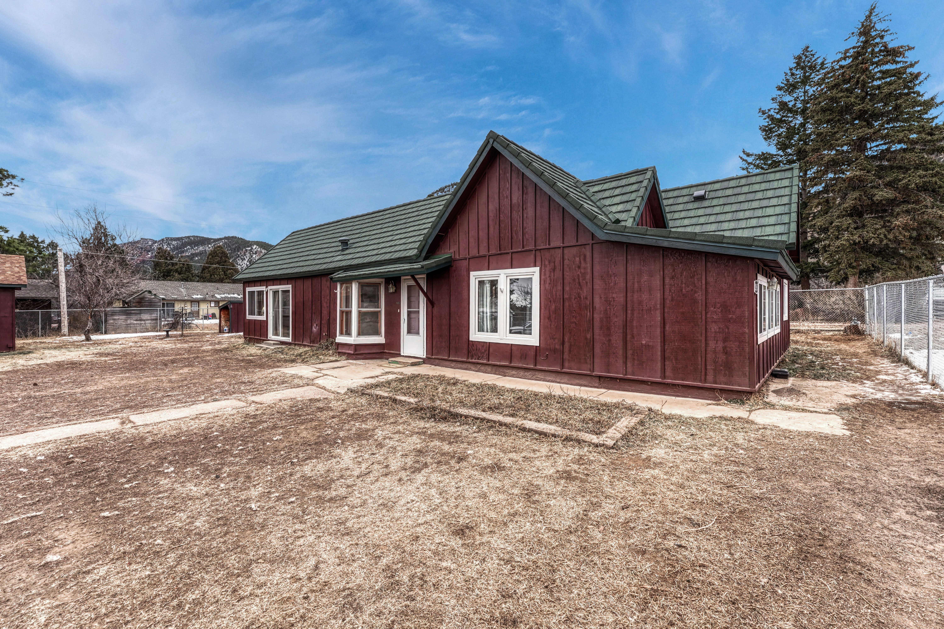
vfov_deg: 81.2
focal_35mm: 14
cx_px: 472
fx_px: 367
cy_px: 314
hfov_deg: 104.3
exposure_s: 1/800
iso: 400
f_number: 8
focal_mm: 14
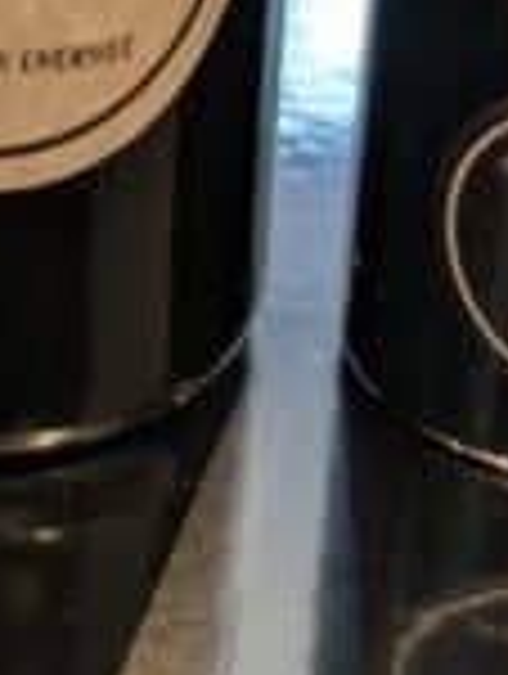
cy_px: -457
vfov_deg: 13.6
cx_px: -495
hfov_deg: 10.3
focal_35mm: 133
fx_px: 2595
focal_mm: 5.43
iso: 48
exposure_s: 1/25
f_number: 1.89
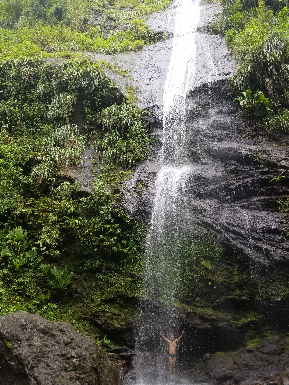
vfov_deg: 63.4
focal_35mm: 28
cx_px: 148
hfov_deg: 49.7
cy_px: 185
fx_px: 312
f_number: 1.7
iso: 50
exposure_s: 1/281
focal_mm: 4.2
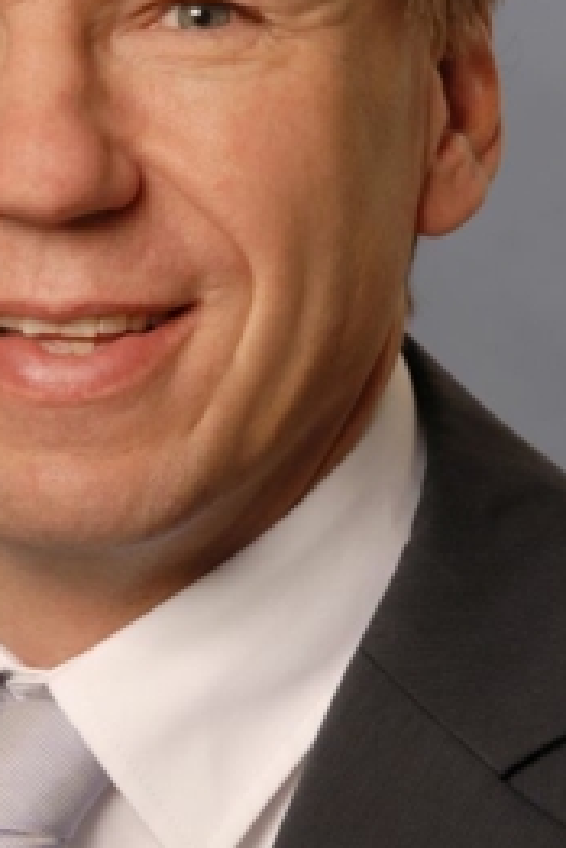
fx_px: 7158
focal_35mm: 304
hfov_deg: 4.5
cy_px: 206
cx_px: 78
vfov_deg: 6.8
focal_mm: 105
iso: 100
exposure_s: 1/160
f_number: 11
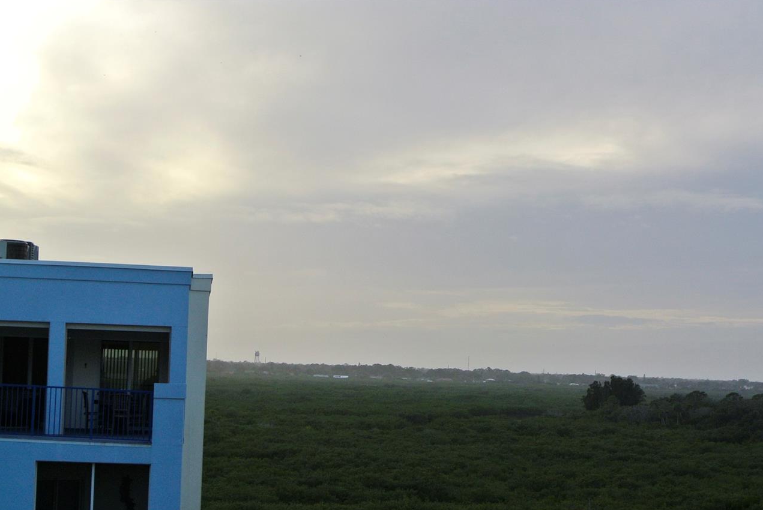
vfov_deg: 13.4
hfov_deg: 20.0
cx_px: 469
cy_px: 318
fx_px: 2164
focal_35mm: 102
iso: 250
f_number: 5.6
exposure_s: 1/500
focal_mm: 30
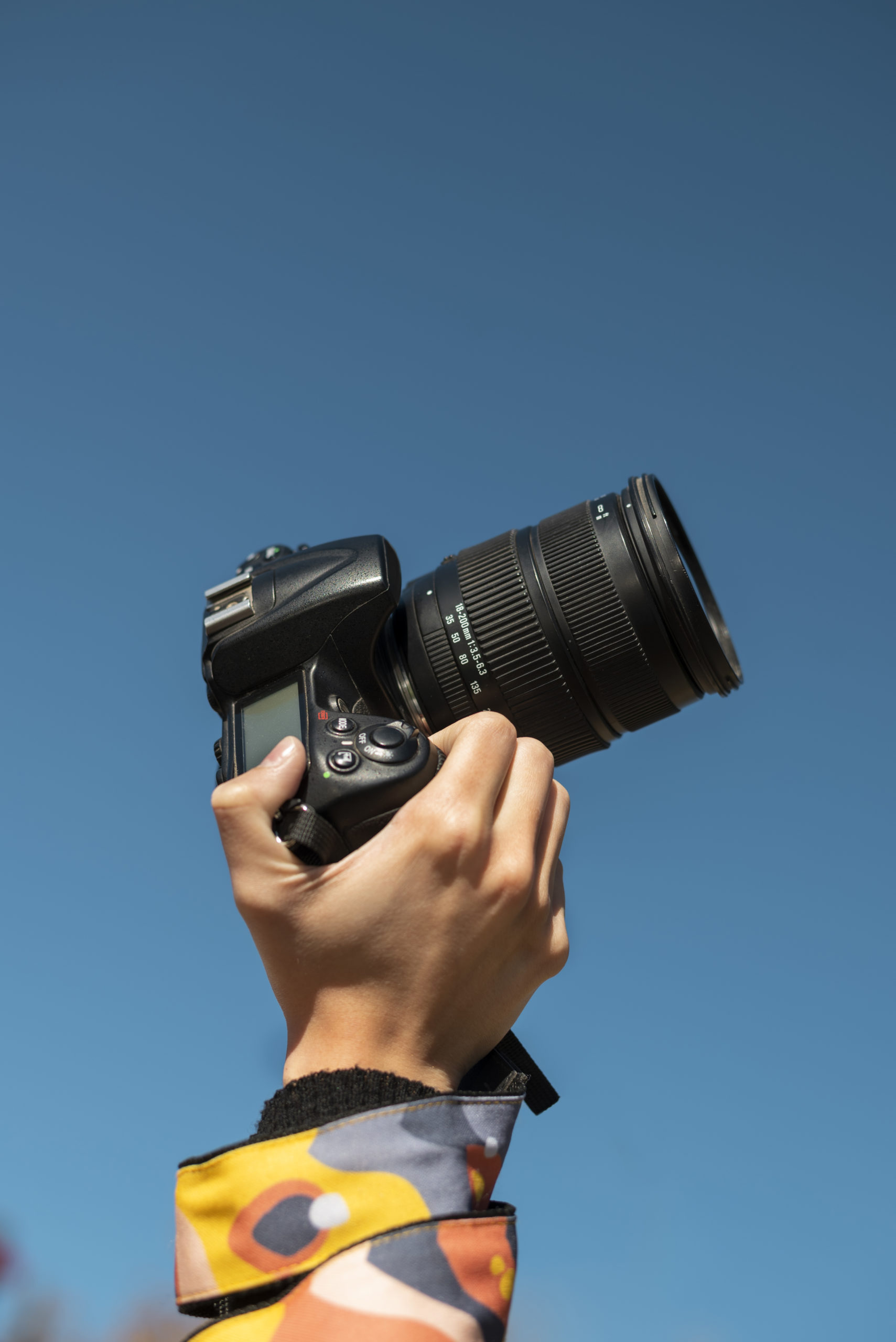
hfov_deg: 27.0
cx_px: 448
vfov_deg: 39.6
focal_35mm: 50
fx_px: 1865
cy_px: 671
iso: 100
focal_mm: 50
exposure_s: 1/1250
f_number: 3.2
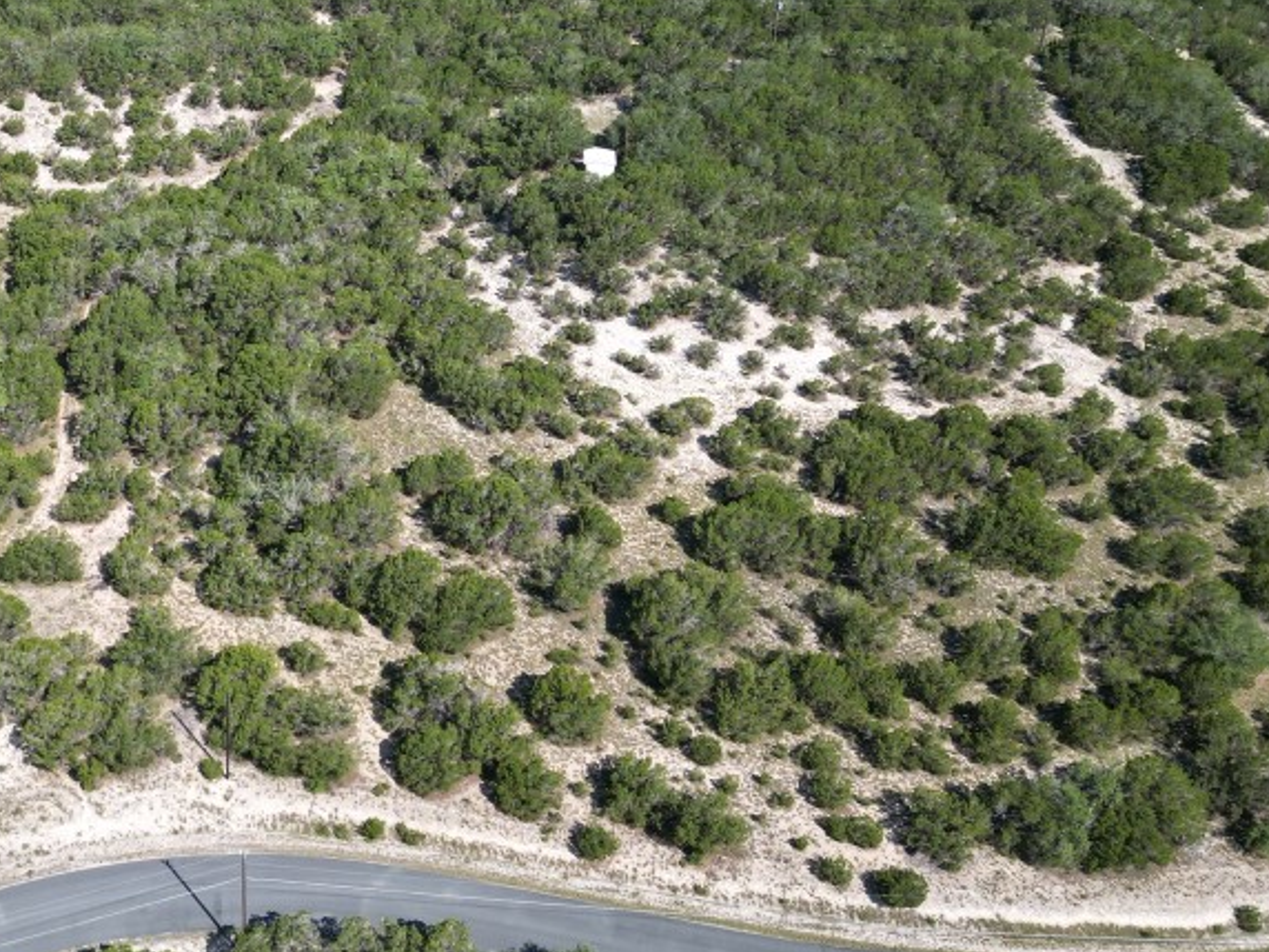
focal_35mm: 43
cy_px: 260
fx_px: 1576
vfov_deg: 33.1
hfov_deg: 42.6
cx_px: 335
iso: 120
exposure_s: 1/2000
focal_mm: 6.72
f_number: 1.7
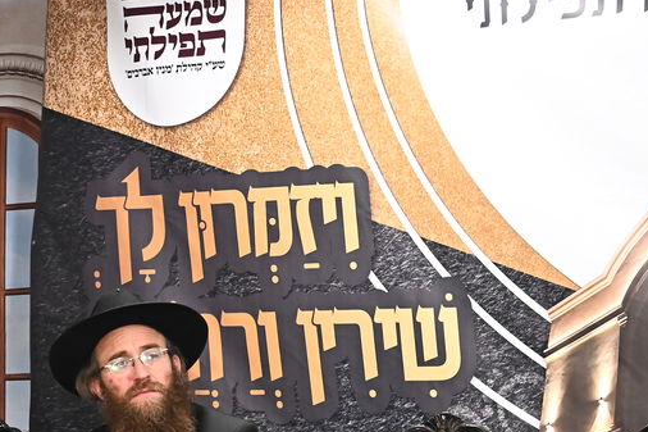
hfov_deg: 26.0
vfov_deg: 18.9
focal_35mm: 72
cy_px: 277
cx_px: 712
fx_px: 1296
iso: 3200
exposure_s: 1/200
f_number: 8
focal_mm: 26
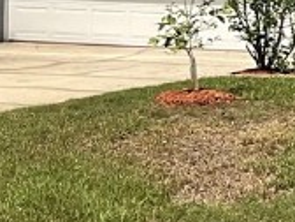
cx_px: 688
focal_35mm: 177
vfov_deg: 8.3
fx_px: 1508
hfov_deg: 9.9
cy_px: -46
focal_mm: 3
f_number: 1.8
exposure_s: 1/2427
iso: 16
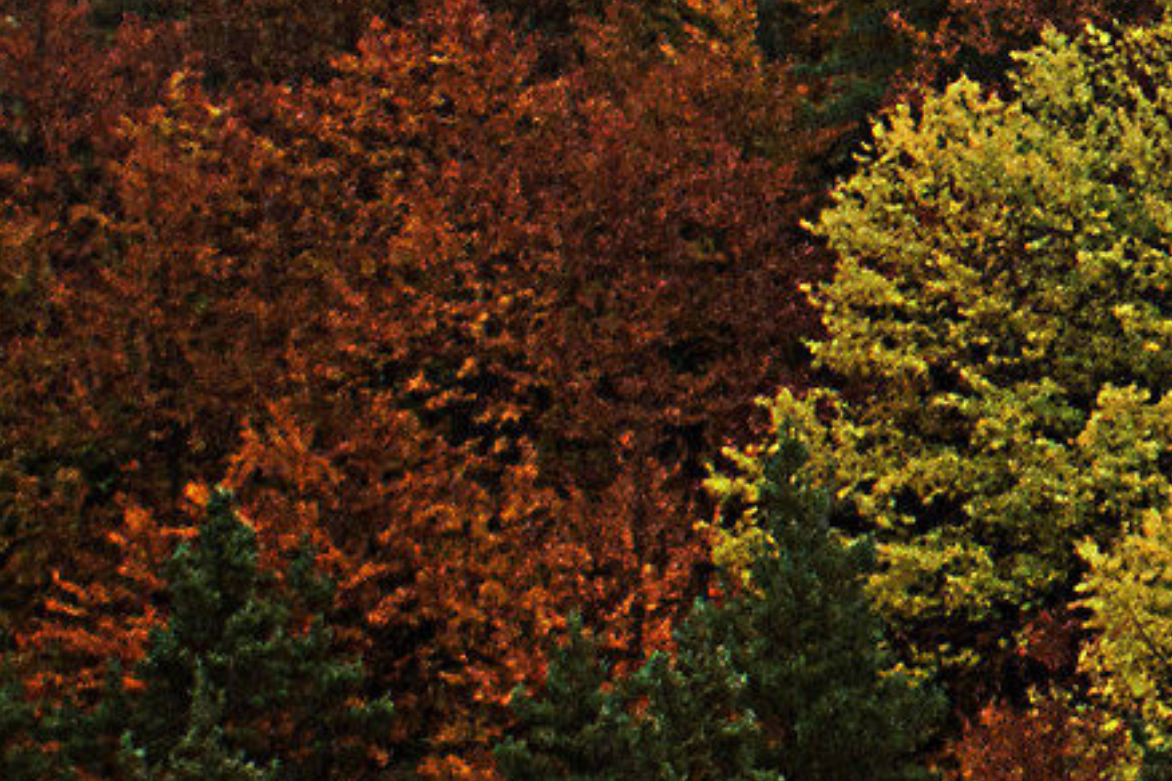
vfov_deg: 4.4
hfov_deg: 6.4
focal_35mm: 312
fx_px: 10157
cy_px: -144
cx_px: 2301
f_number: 5
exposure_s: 1/160
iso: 400
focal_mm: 38
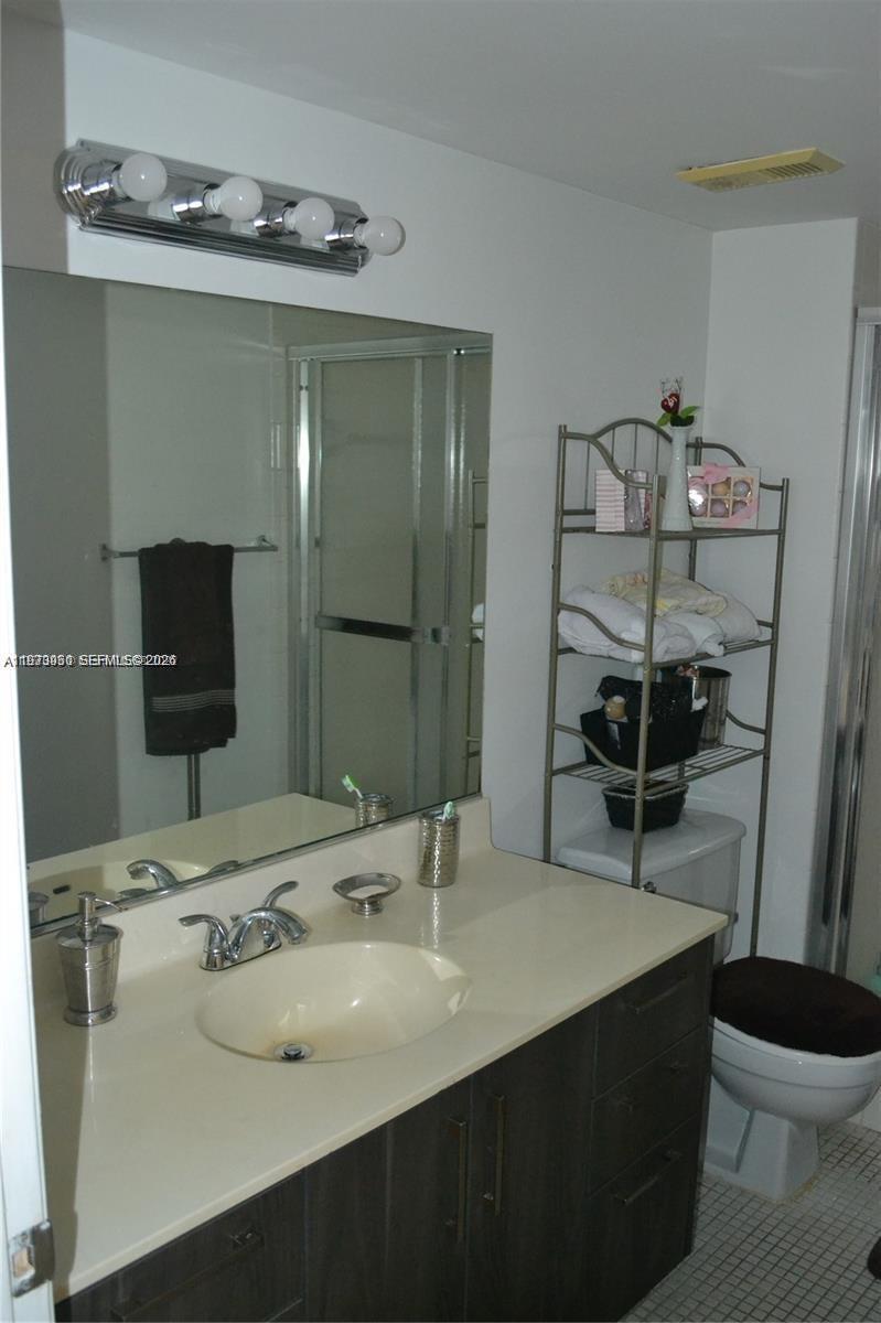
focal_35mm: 33
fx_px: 1212
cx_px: 440
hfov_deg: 39.9
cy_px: 662
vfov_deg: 57.2
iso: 2800
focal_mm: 22
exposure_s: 1/60
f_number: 3.8
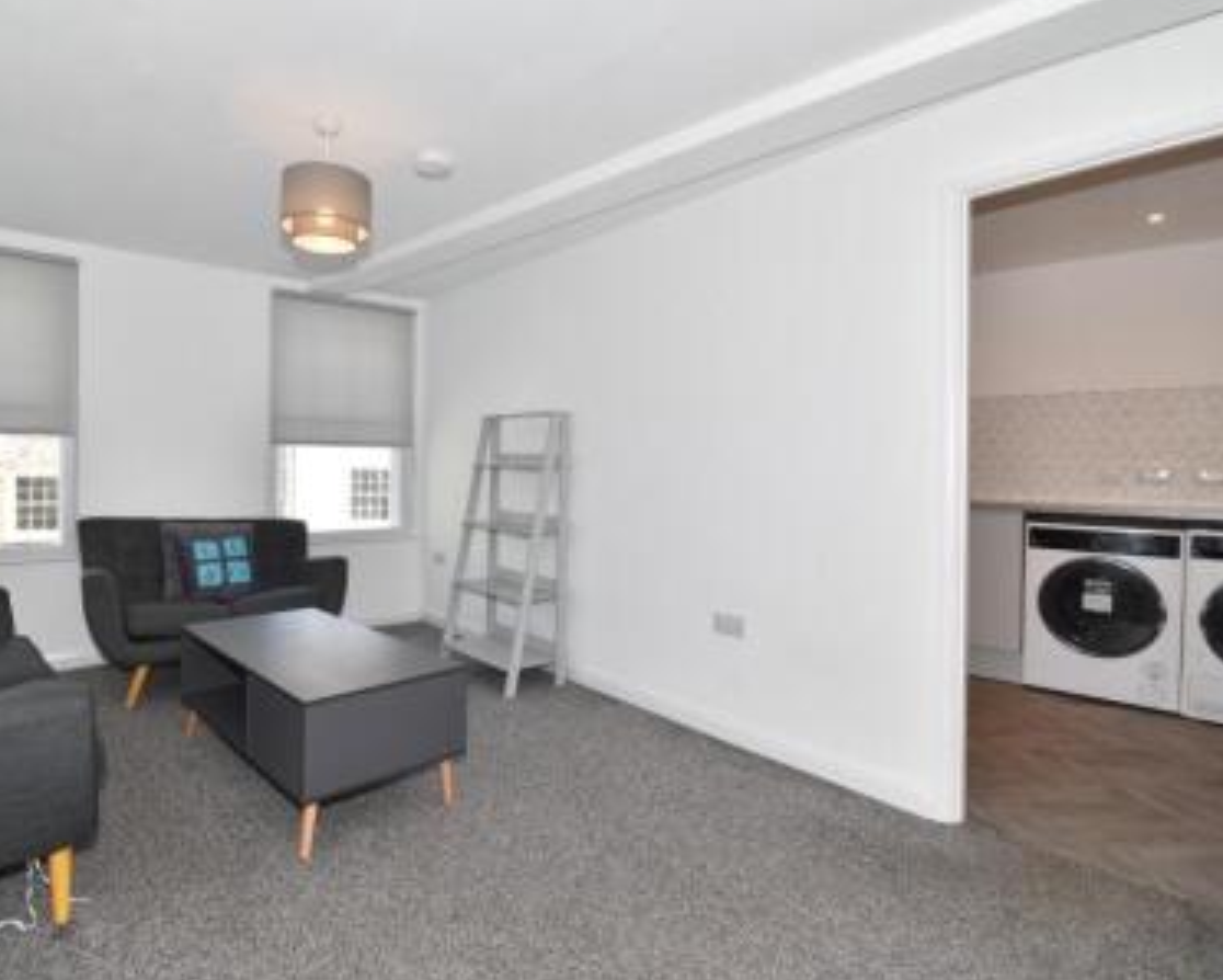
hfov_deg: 85.3
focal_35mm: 18
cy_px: 469
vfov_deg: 73.8
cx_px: 490
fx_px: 652
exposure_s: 1/40
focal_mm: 10
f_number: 6.3
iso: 100
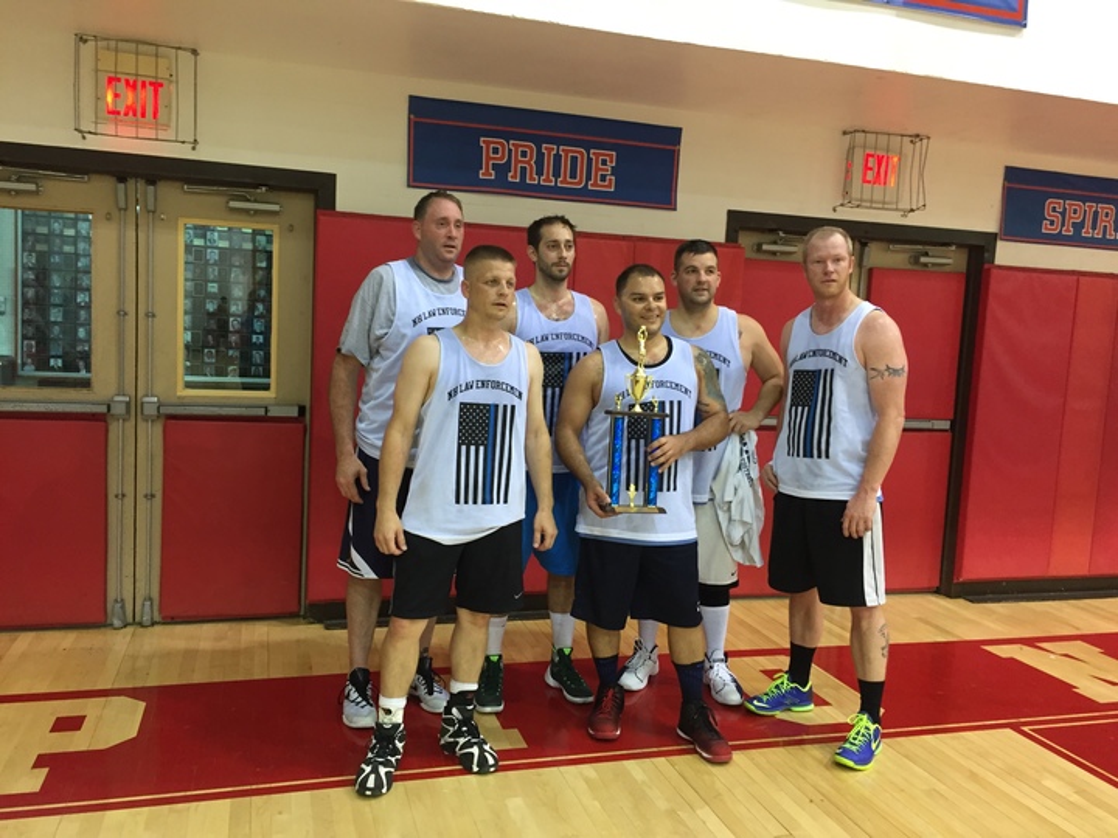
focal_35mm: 29
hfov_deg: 61.7
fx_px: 937
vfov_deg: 48.2
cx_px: 559
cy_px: 419
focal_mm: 4.15
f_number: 2.2
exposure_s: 1/30
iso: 125
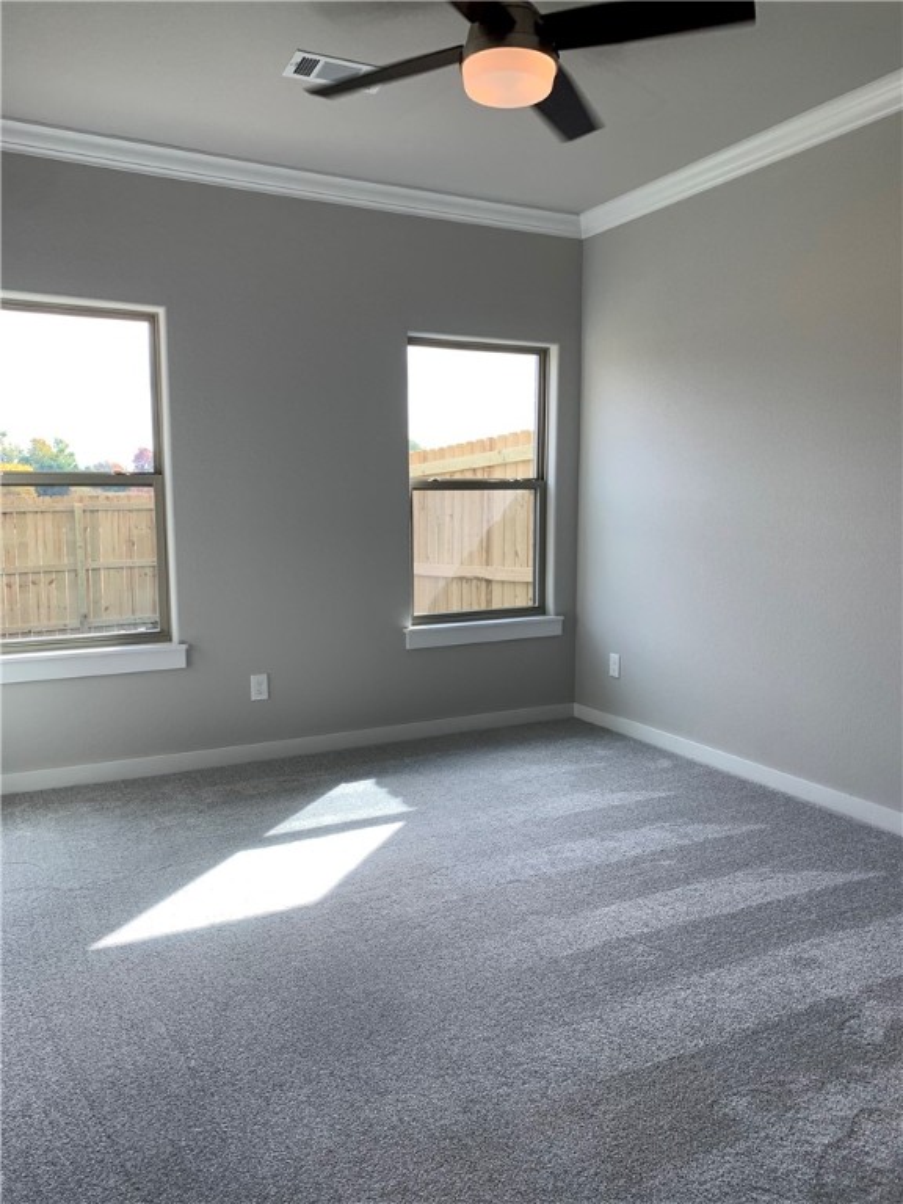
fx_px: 904
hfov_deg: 53.1
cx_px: 452
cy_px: 602
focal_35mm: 26
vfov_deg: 67.3
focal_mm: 4.25
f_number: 1.8
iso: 25
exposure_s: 1/142
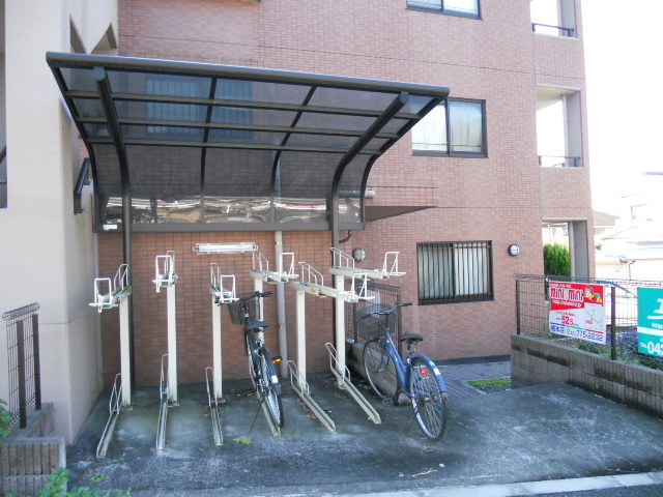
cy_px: 248
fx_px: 517
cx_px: 332
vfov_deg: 51.4
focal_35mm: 27
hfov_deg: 65.3
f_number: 3.2
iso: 400
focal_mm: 4.9
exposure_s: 1/250
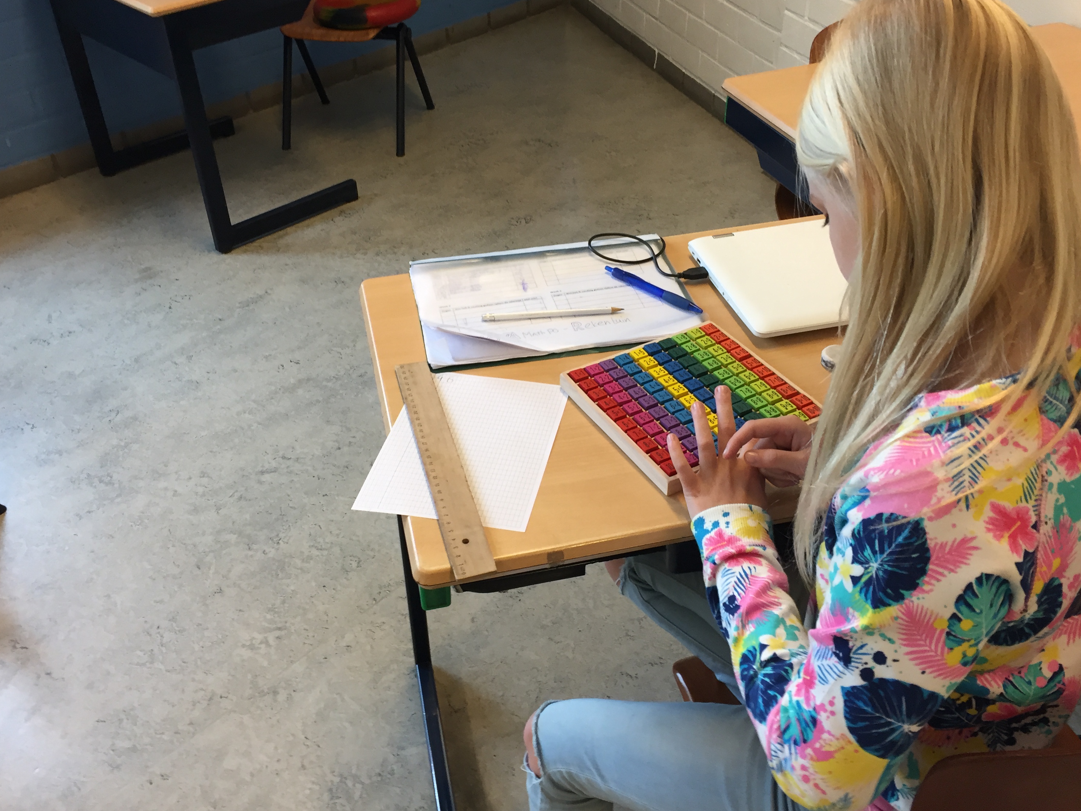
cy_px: 377
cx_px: 523
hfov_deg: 56.8
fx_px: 999
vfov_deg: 44.1
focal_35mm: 32
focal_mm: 4.15
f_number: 2.2
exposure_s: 1/33
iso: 80
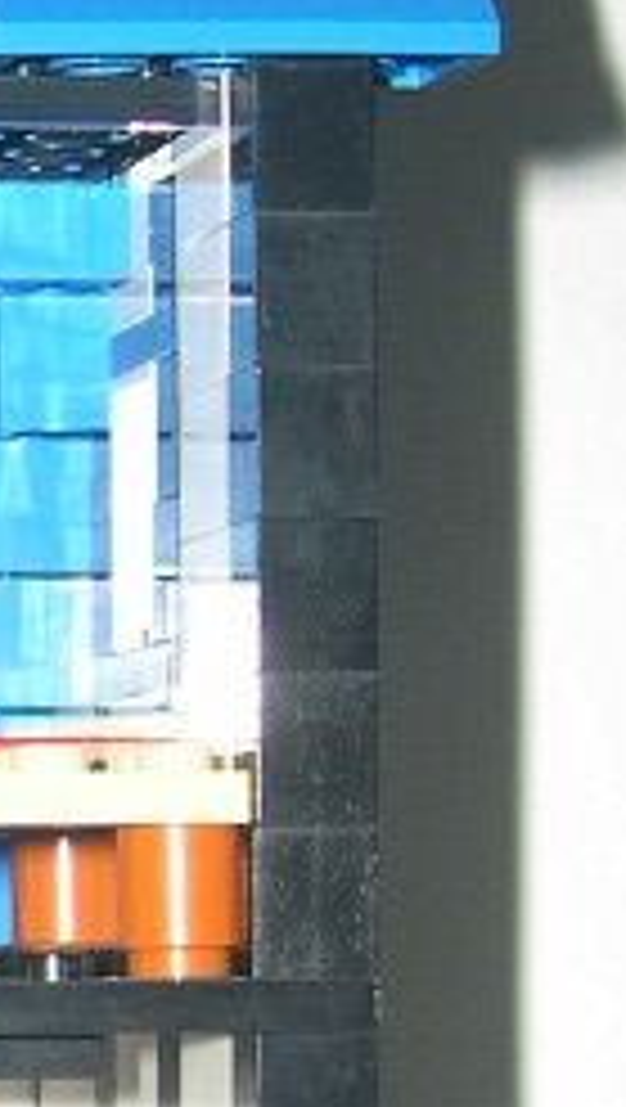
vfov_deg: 12.3
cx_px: -856
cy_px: 1134
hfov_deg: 6.7
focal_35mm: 172
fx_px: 5058
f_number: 2.8
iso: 100
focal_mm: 8
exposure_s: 1/60
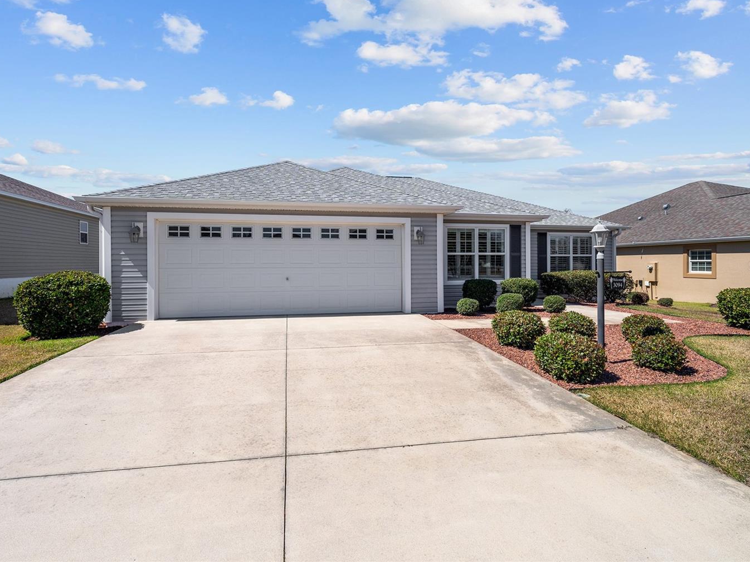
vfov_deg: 78.0
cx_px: 352
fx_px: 347
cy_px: 266
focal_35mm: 16
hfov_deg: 94.4
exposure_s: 1/1600
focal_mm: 14
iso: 320
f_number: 8
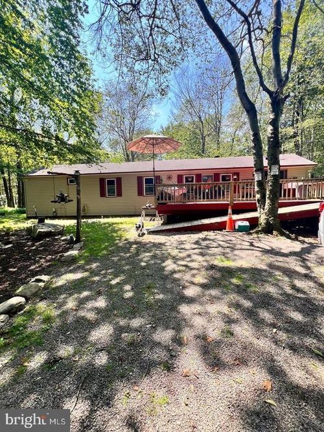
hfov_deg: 89.9
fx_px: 162
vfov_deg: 106.2
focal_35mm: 13
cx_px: 162
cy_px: 216
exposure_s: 1/263
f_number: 1.8
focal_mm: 1.57
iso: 32
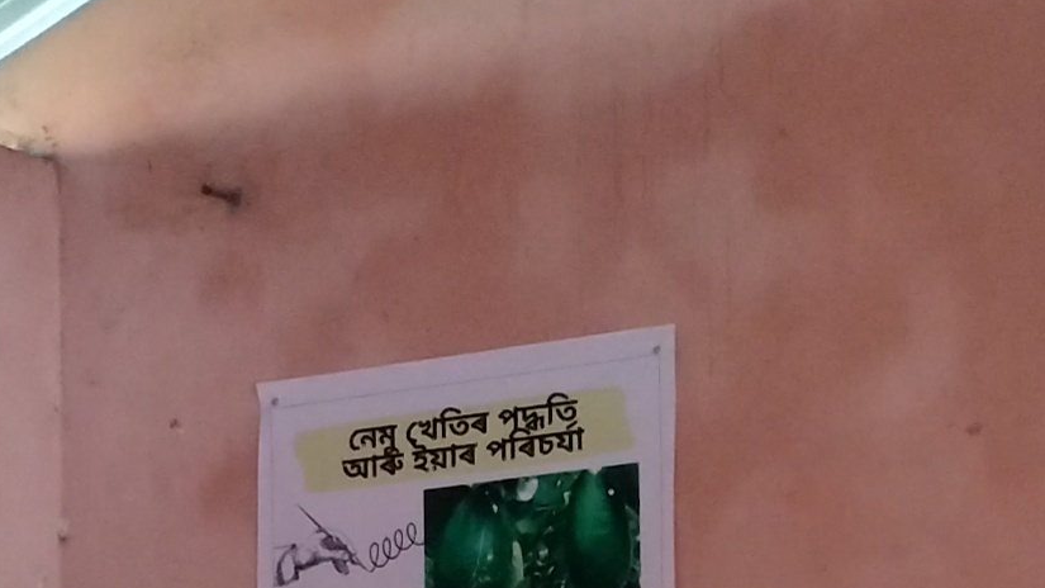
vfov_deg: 7.8
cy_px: 962
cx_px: 510
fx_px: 4184
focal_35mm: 151
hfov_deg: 14.2
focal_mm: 4.27
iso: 725
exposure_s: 1/33.3
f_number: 1.8
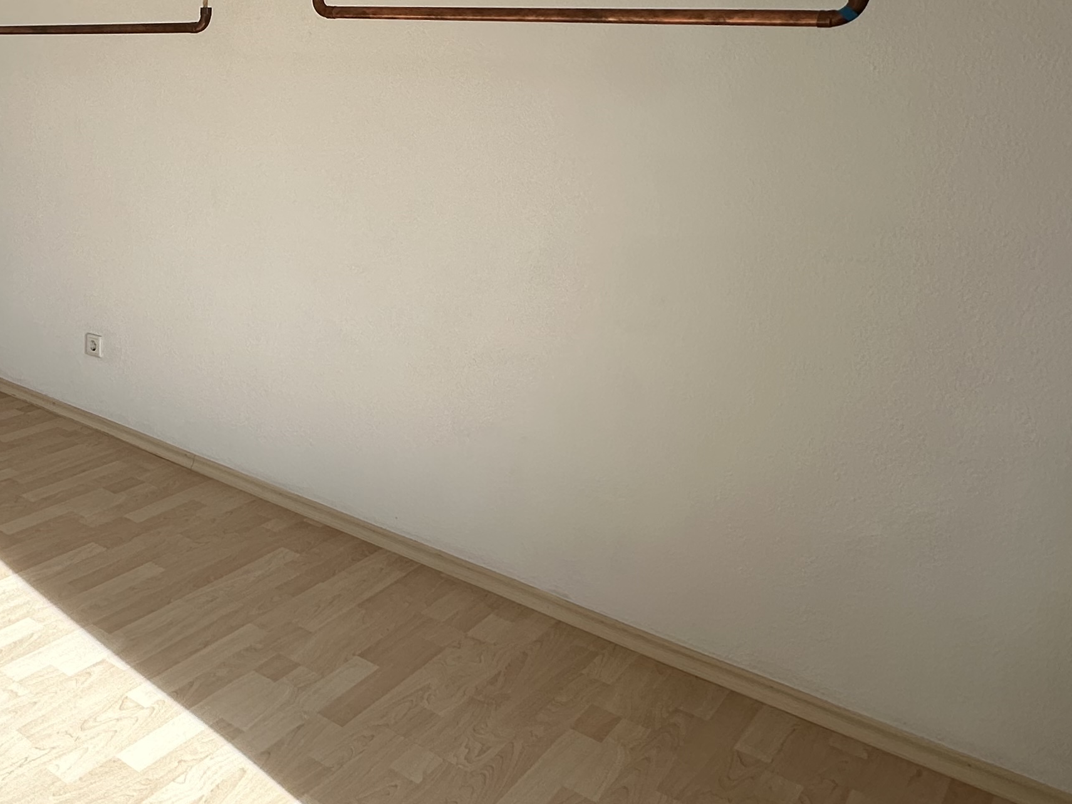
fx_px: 1022
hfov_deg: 49.0
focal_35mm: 33
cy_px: 311
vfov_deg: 42.7
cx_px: 93
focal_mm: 2.22
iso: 40
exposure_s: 1/208
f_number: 2.2
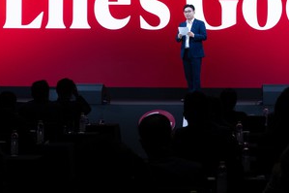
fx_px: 1219
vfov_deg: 9.0
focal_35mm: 152
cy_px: 24
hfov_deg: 13.5
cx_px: 227
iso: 250
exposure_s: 1/25
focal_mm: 47
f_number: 5
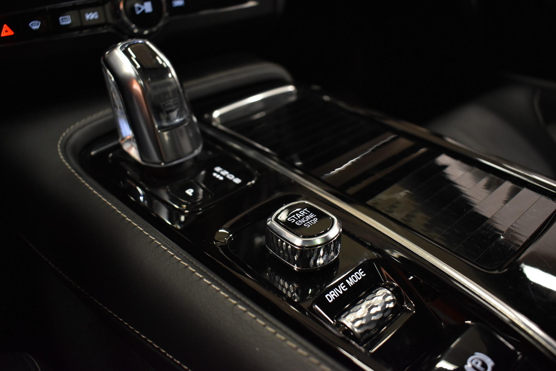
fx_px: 486
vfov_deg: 41.7
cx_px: 278
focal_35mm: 32
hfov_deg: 59.5
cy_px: 186
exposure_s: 1/20
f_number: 3.8
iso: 1250
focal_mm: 21
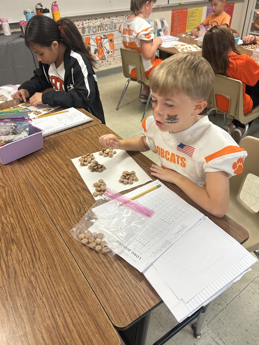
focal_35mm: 26
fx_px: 259
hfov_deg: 53.1
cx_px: 130
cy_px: 172
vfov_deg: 67.3
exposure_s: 1/66
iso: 64
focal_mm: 5.7
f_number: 1.5
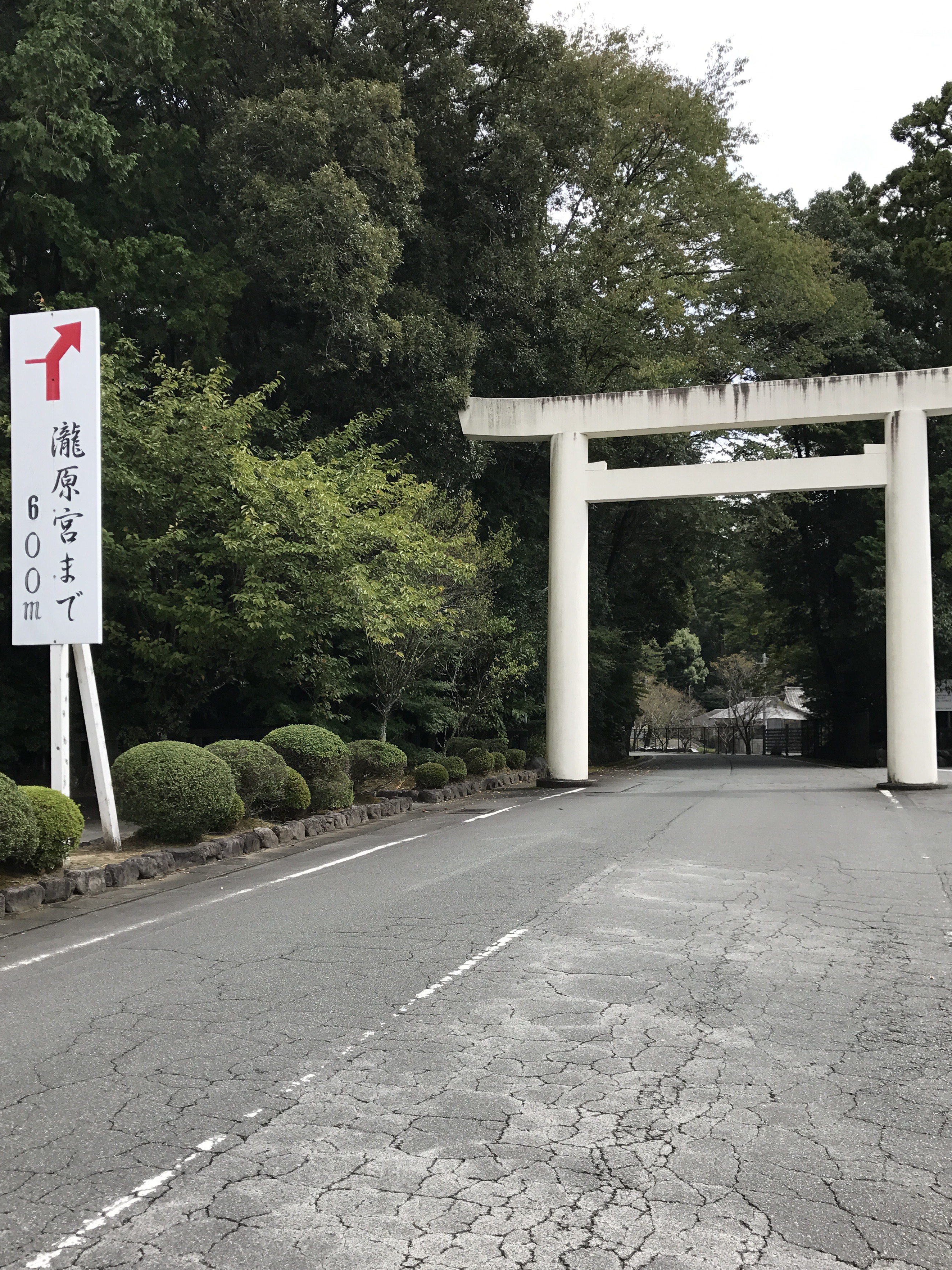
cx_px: 488
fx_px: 1173
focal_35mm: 32
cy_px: 718
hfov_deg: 44.2
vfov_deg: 56.6
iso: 20
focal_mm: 3.99
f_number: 1.8
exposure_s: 1/1546
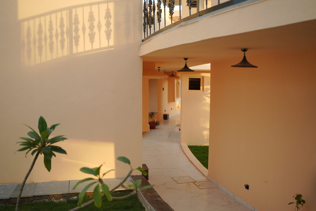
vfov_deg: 37.9
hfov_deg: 54.4
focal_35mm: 35
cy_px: 106
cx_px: 158
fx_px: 307
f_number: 1.4
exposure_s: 1/500
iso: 100
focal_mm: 35
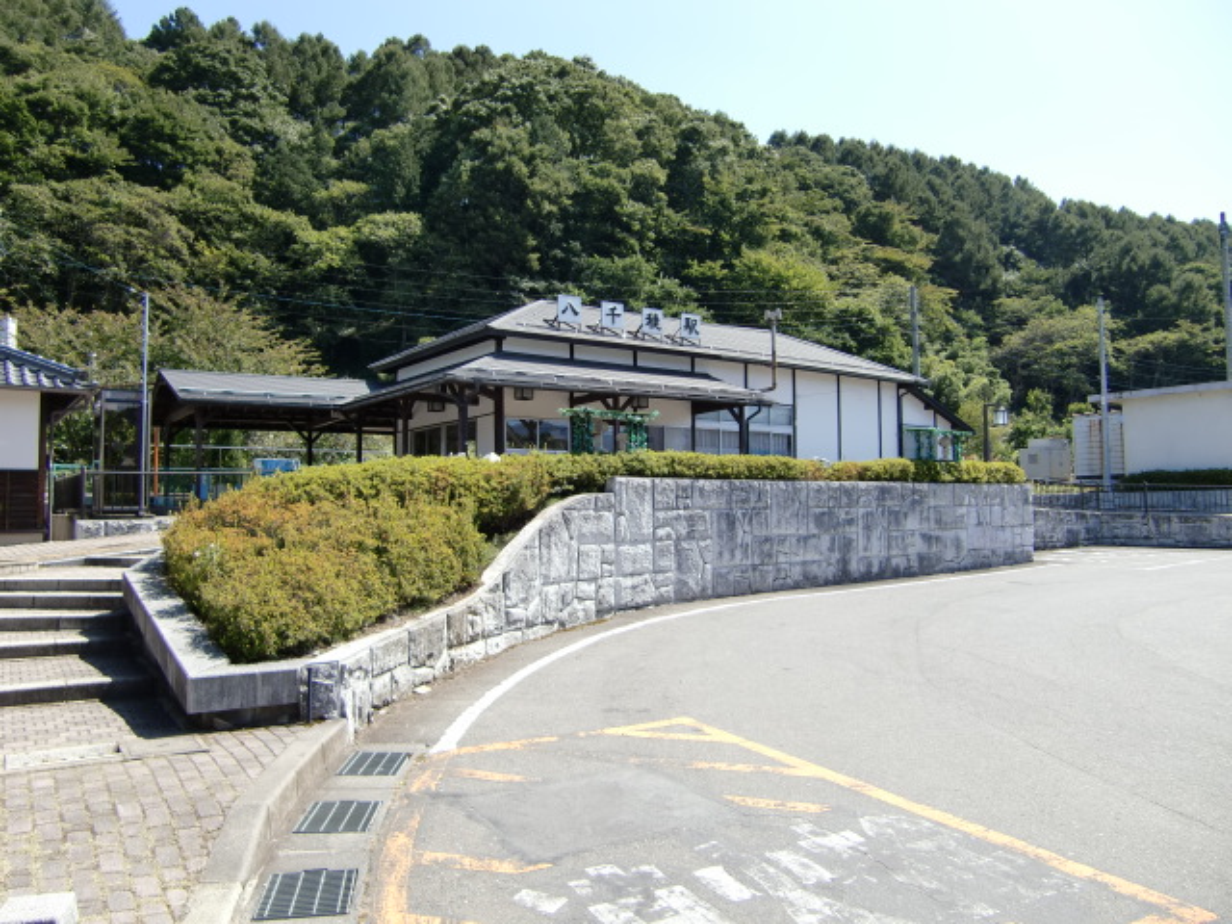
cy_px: 462
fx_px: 997
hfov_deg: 63.4
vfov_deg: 49.7
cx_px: 616
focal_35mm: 28
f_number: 2.6
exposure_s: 1/640
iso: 64
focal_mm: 4.9
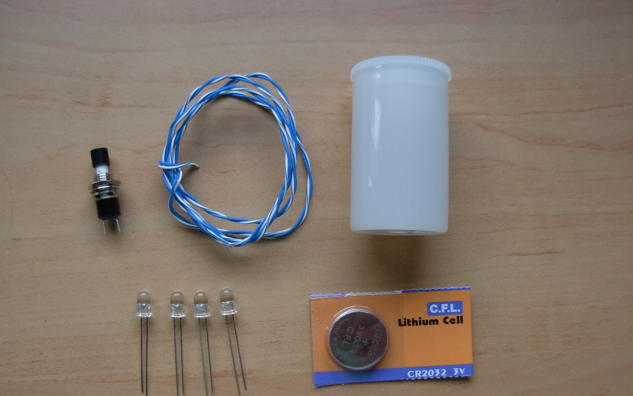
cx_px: 312
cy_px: 229
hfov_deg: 48.2
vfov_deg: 31.2
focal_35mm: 41
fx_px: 707
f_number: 2.9
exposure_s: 1/78.3
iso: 79
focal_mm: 6.3
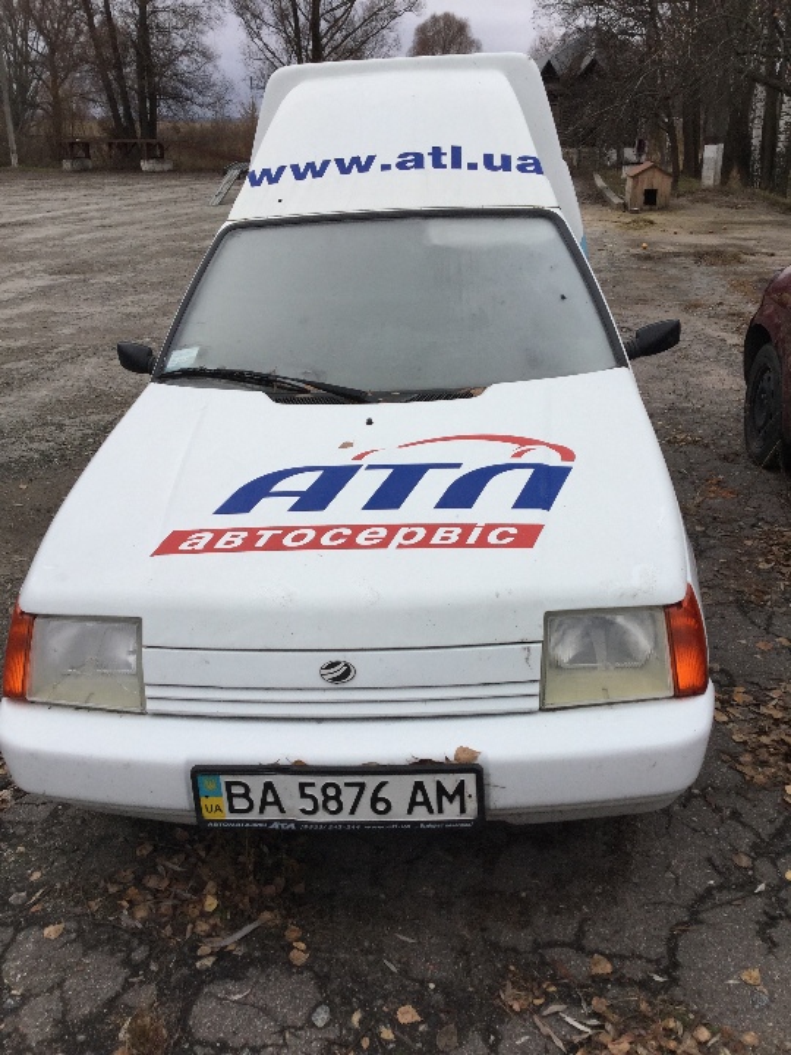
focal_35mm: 31
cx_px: 396
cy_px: 528
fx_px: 944
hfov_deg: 45.4
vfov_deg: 58.4
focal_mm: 3.3
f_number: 2.4
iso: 25
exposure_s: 1/286
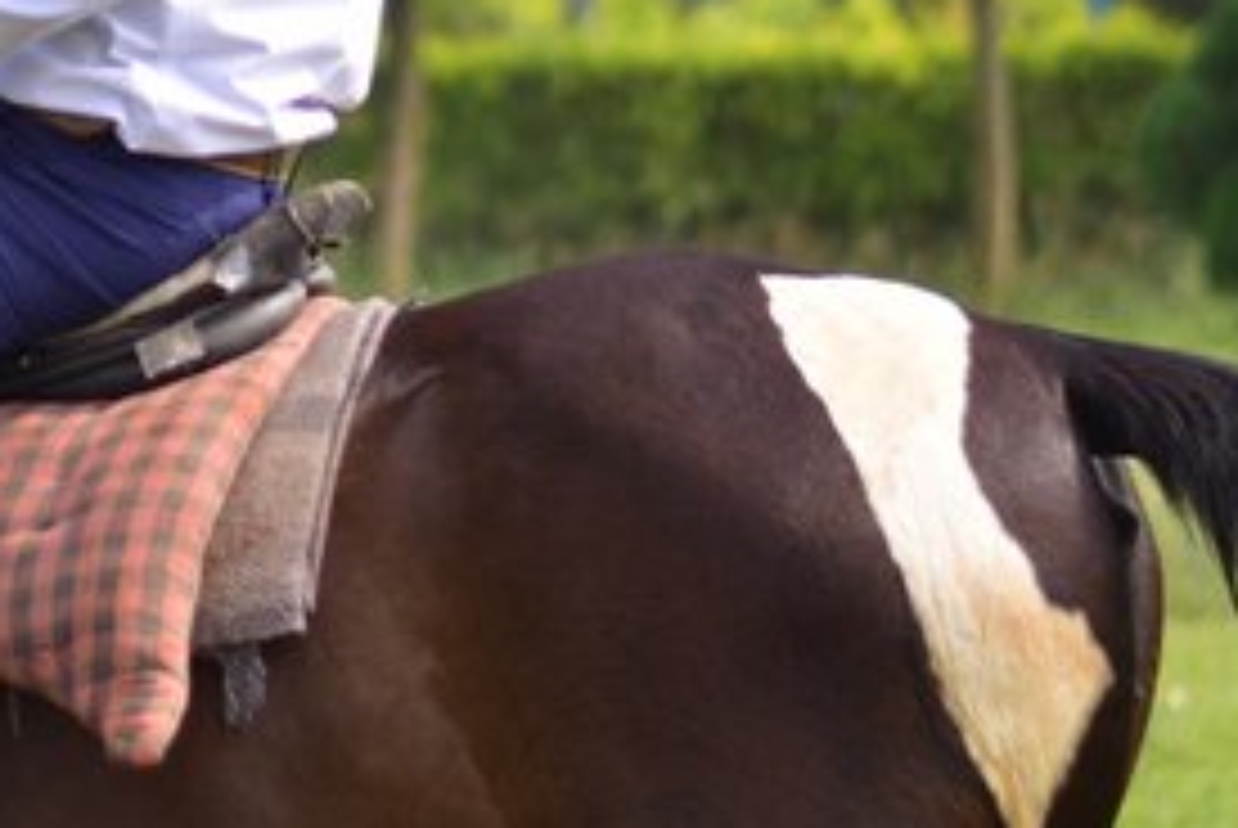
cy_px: -184
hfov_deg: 9.3
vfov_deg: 6.3
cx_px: -239
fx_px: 7505
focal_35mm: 218
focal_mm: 50
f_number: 1.8
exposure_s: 1/2000
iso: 100
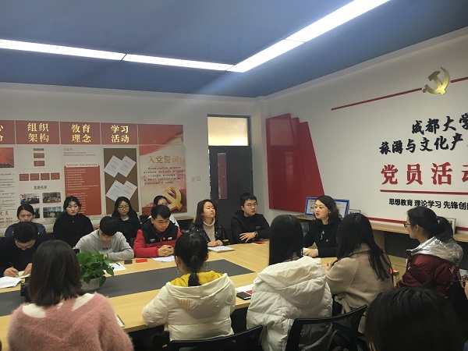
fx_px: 392
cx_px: 234
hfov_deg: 61.7
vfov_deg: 48.2
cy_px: 176
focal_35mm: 29
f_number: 2.2
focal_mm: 4.15
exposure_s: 1/33
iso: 80
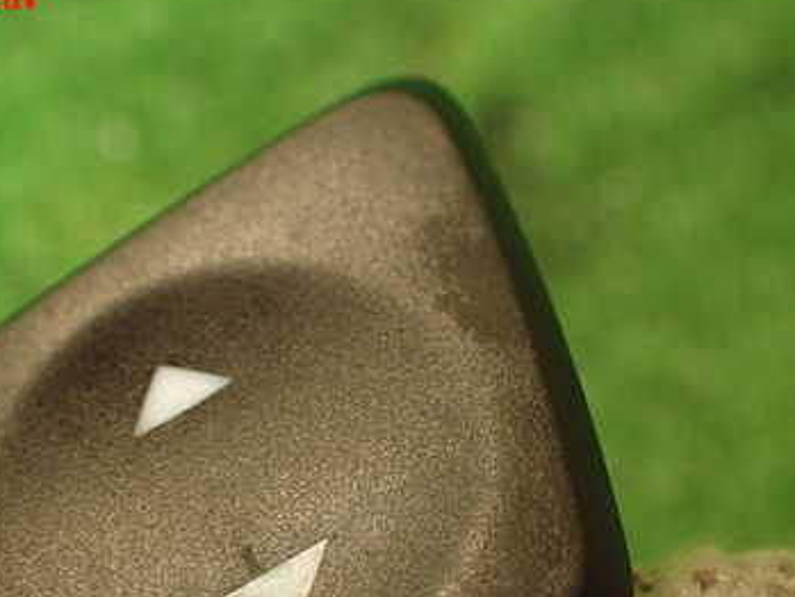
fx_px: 1264
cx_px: 305
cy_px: 479
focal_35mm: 55
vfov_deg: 26.1
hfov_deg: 34.8
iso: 200
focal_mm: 5.79
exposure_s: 1/60
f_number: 2.4
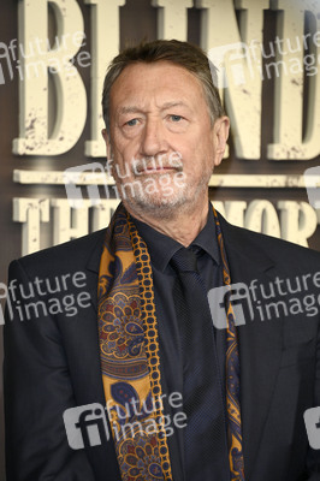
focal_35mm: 300
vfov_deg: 6.9
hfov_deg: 4.6
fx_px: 4007
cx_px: 160
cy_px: 240
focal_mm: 300
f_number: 5.6
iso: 500
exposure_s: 1/250
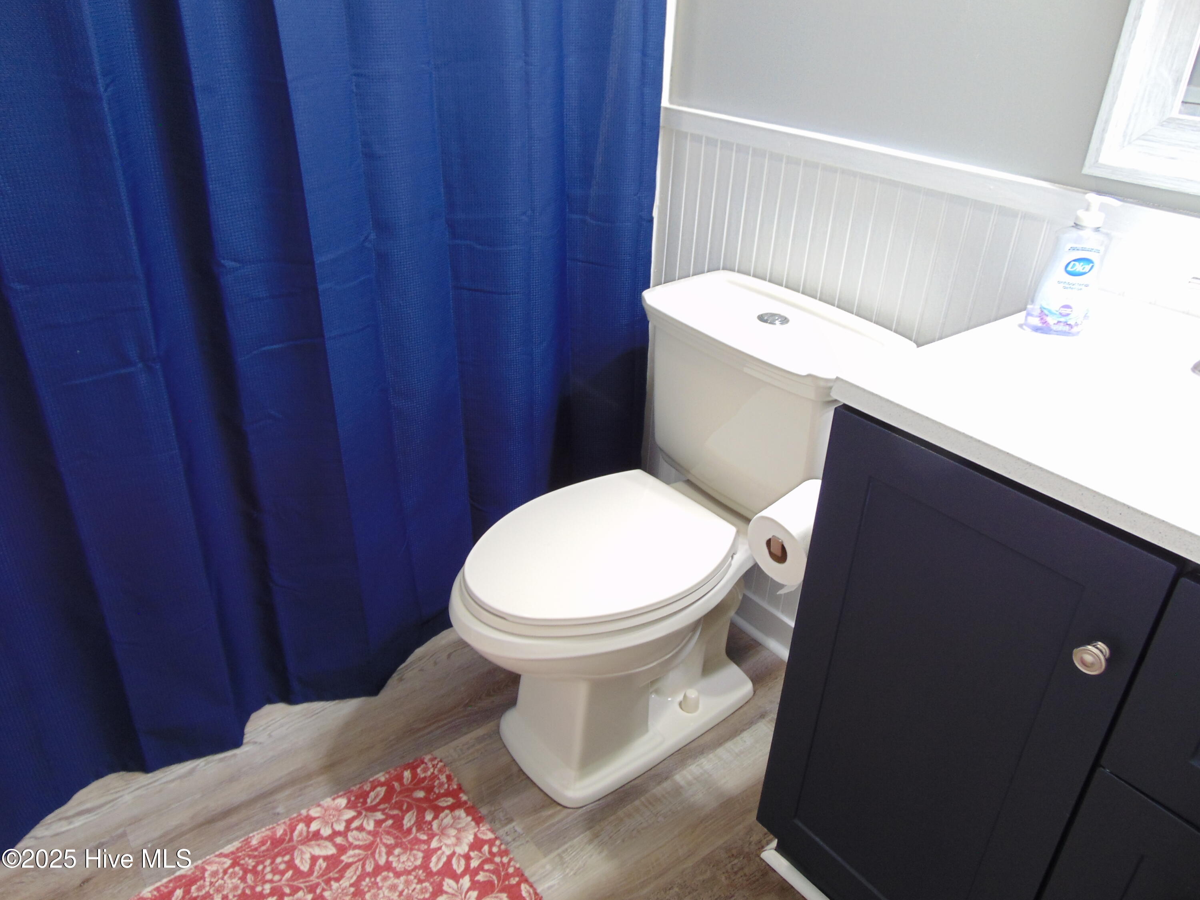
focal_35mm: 25
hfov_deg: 69.4
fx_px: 867
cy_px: 450
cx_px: 600
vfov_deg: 54.9
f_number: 3
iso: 80
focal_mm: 4.5
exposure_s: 1/5
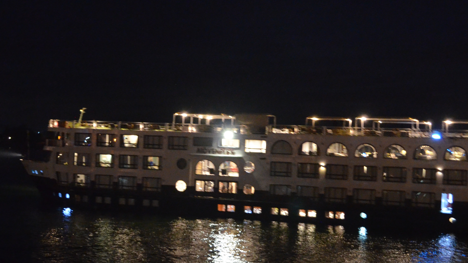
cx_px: 260
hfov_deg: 30.1
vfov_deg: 17.2
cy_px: 167
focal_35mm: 70
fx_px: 869
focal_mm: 24
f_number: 4
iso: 3200
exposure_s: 1/10
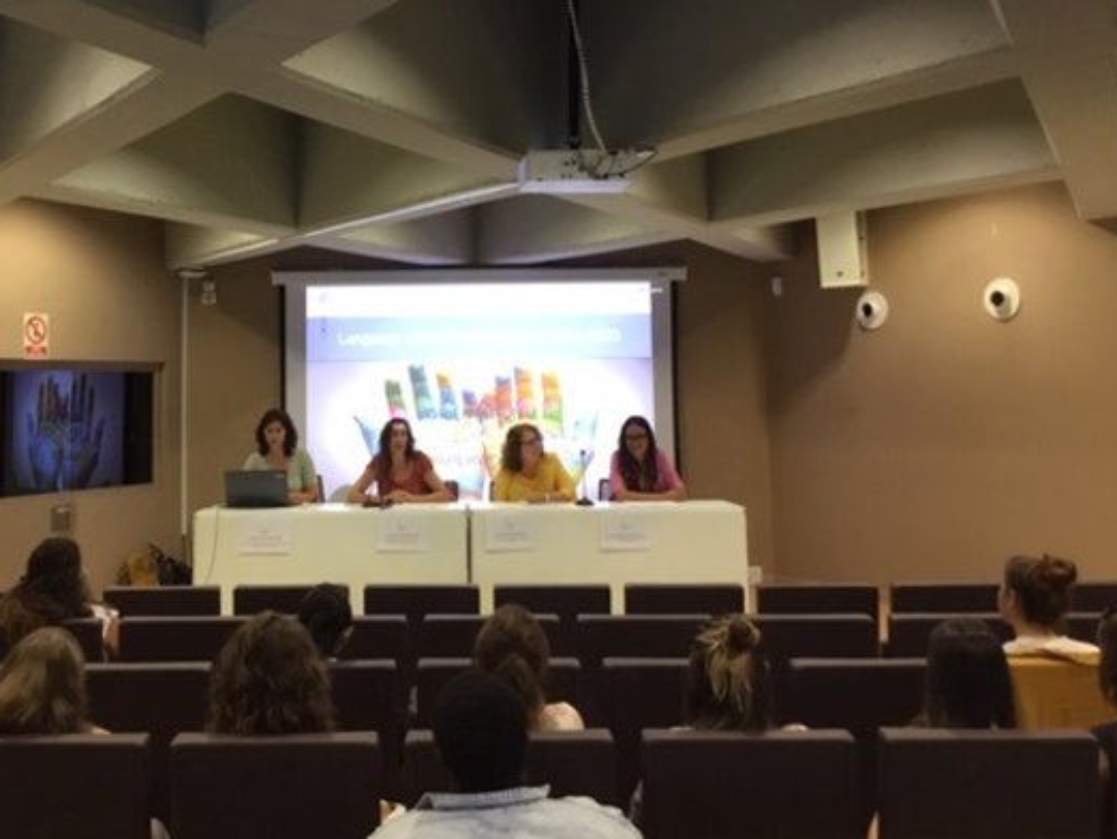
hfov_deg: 45.4
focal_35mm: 41
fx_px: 1324
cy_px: 298
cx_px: 424
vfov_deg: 34.9
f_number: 2.4
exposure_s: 1/33
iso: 160
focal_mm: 3.3
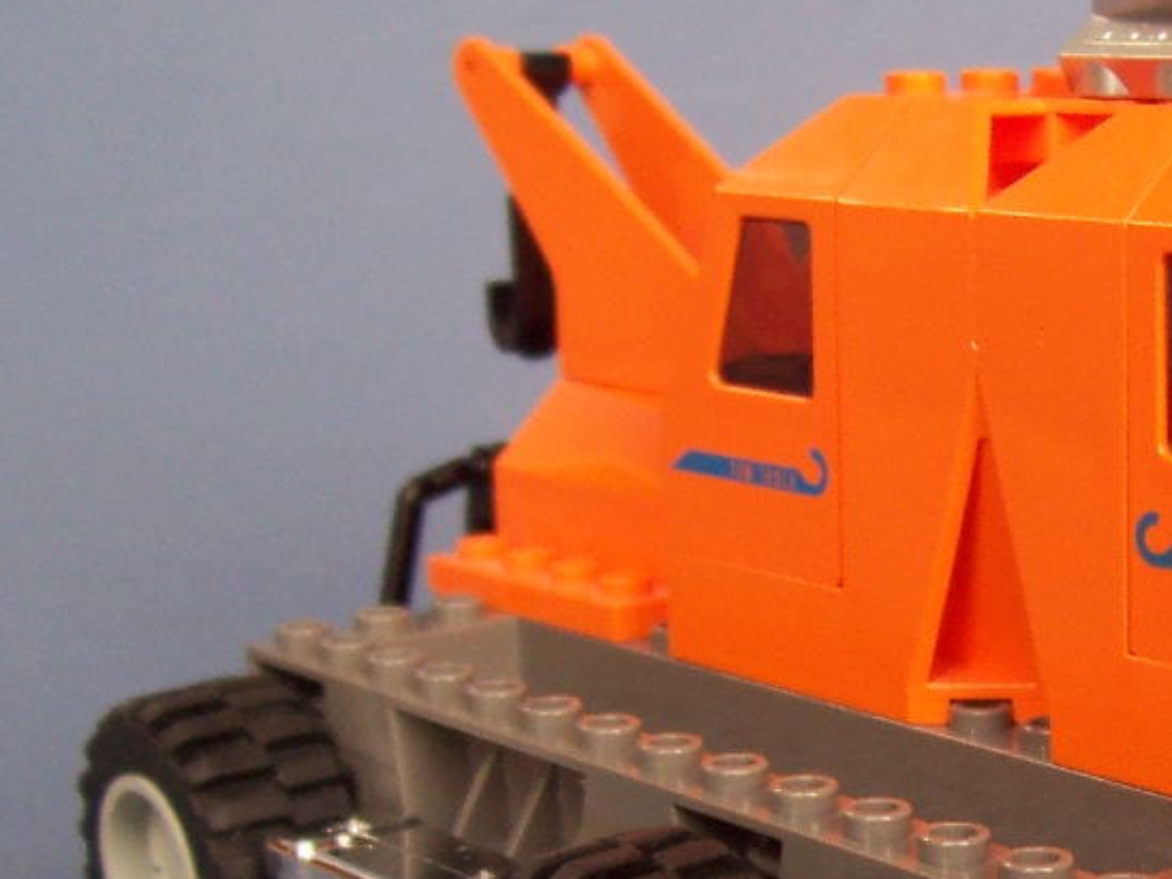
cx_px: 1095
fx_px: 2742
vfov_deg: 18.1
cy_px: 682
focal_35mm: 81
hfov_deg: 23.4
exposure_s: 1/180
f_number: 2.8
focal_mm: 5.6
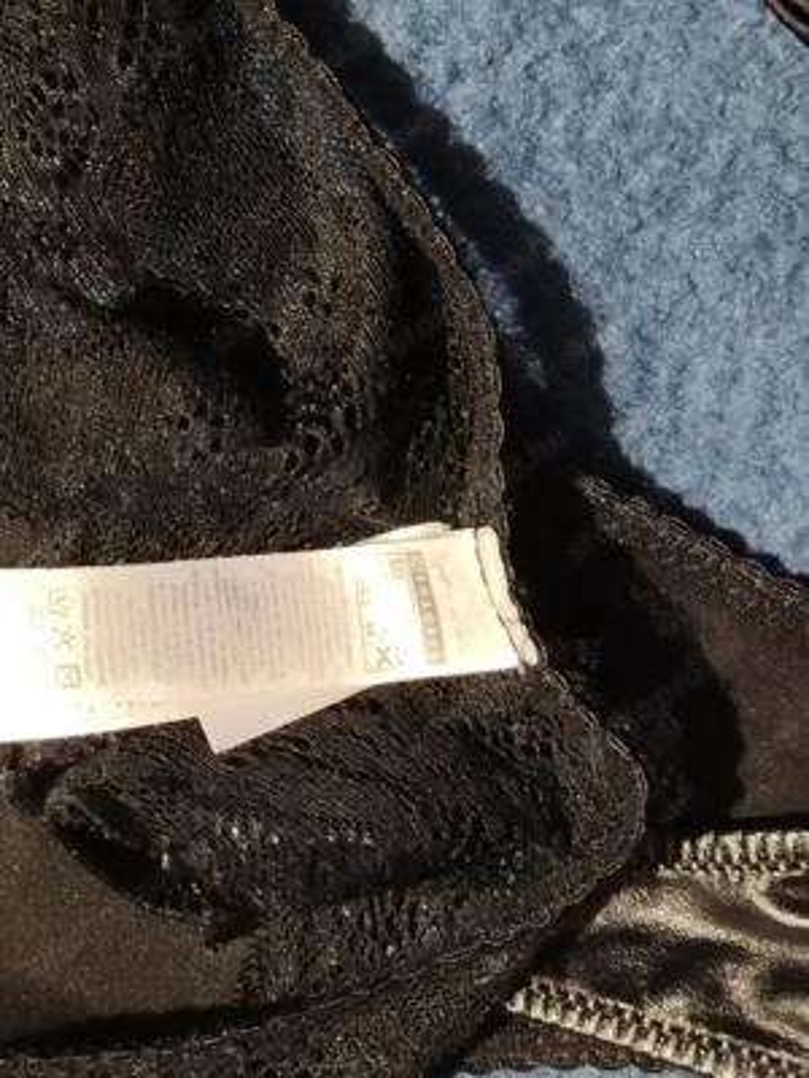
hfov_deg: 20.4
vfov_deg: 27.0
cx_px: 404
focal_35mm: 72
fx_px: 2244
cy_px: 539
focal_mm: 5.25
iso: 2266
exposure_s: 1/16.7
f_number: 1.75
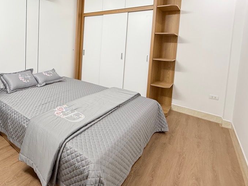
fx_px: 150
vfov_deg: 61.0
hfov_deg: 76.5
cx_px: 83
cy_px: 54
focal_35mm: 21
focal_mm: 2.22
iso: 125
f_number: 2.2
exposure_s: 1/100
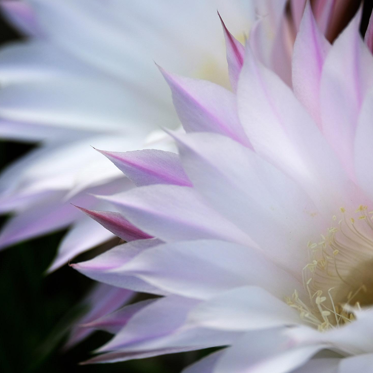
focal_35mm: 419
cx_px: 199
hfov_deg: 4.2
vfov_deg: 4.2
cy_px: 188
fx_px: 5108
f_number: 4.8
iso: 200
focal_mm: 200
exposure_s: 1/90
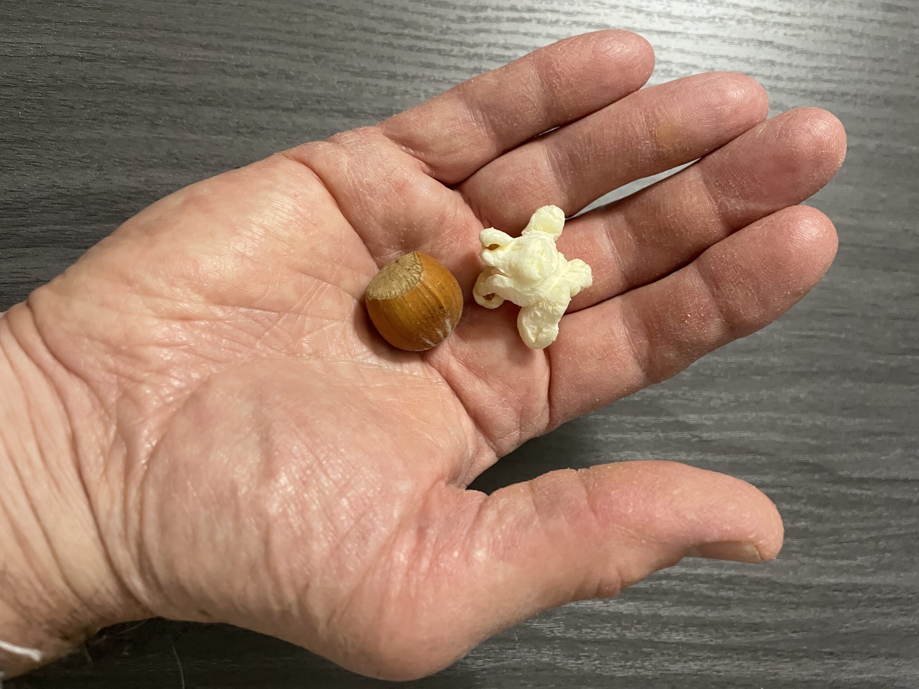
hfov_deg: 67.3
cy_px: 344
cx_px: 460
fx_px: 690
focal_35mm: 26
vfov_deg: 53.1
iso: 320
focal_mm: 4.2
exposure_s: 1/60
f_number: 1.6
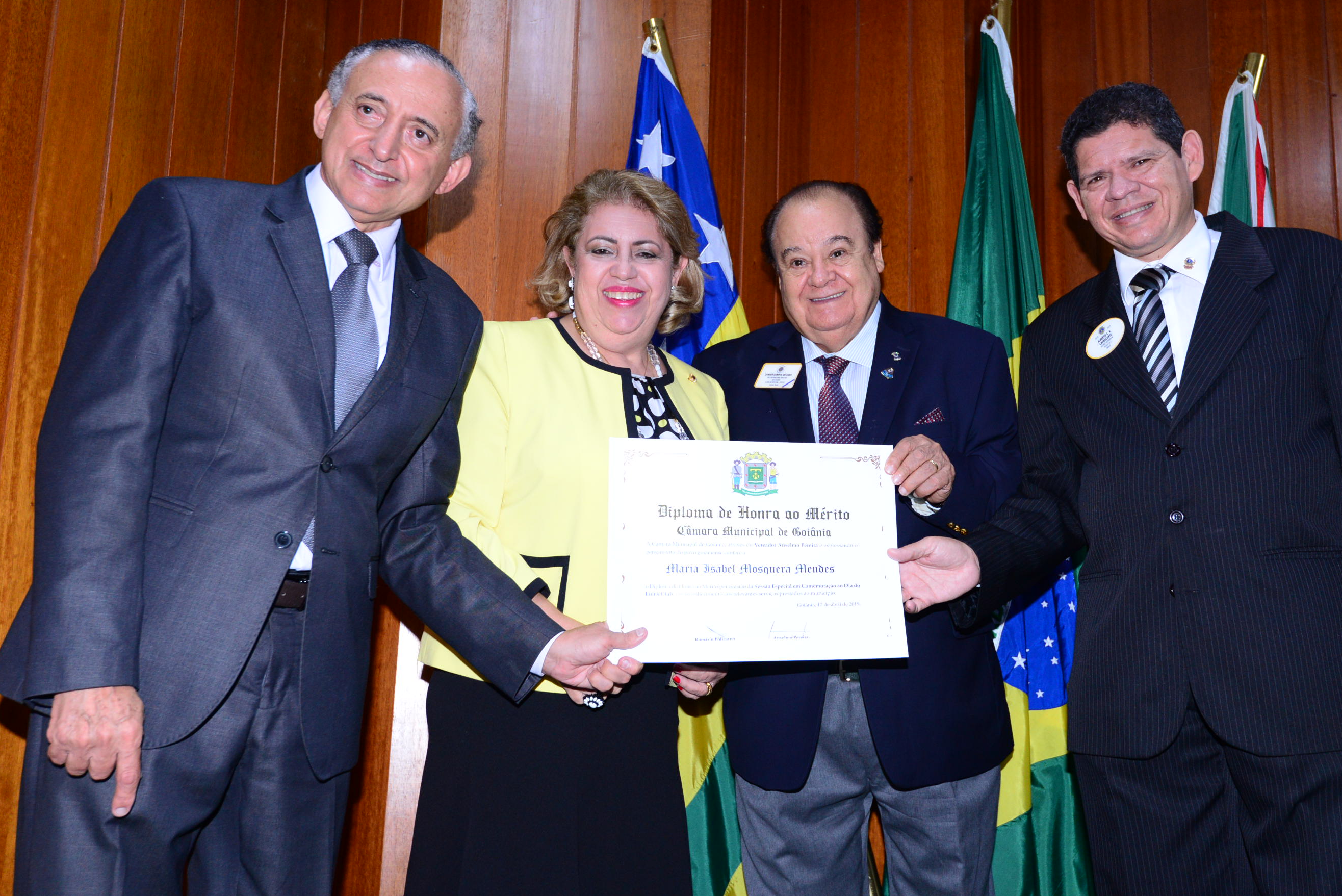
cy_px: 406
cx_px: 762
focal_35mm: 40
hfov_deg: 48.3
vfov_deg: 33.4
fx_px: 1492
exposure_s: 1/125
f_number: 5
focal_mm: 35
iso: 1600
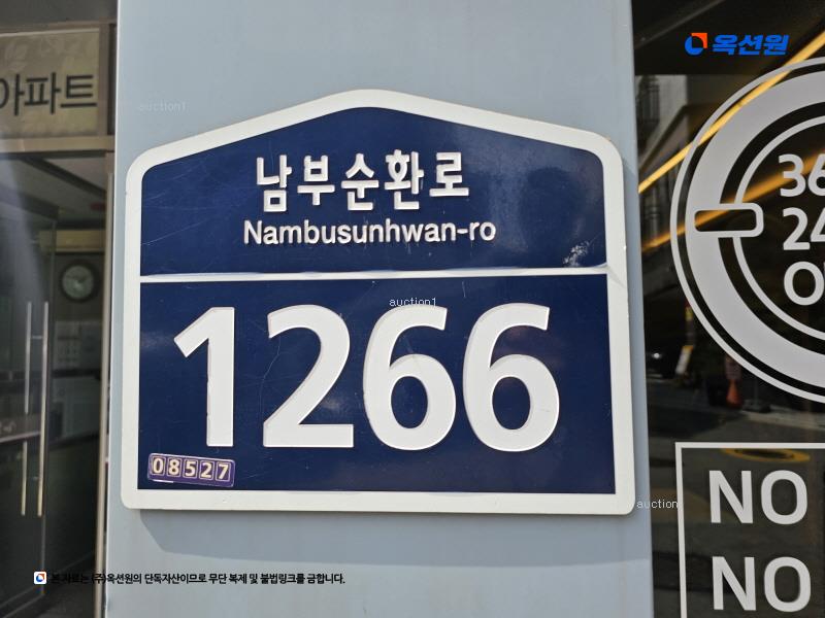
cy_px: 309
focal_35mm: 23
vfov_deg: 58.9
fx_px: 548
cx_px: 412
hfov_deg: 73.9
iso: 10
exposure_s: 1/276
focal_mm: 6.3
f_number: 1.7
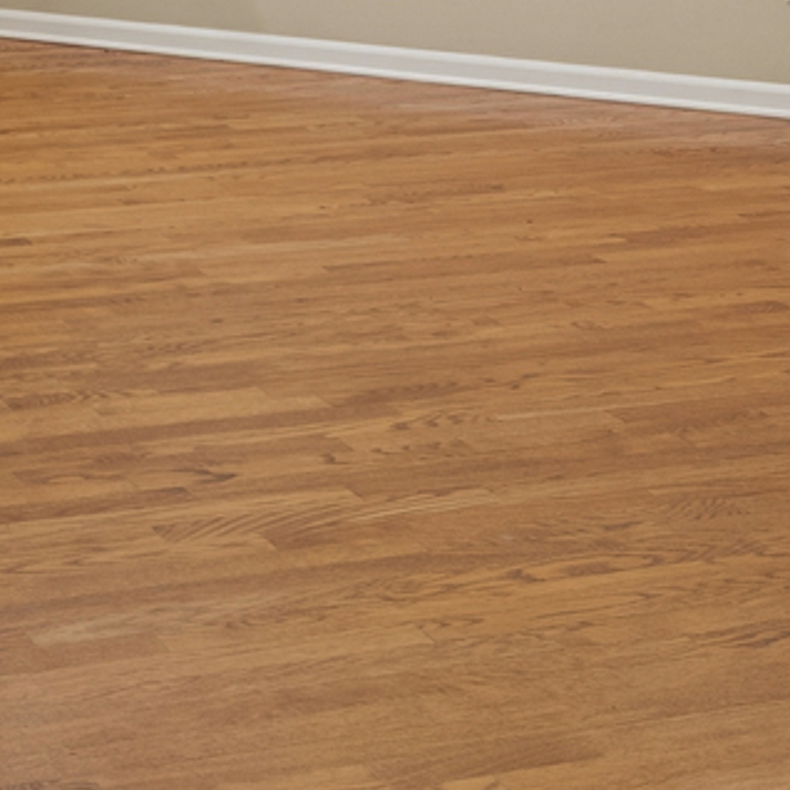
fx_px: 2014
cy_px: -286
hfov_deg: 19.9
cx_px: -303
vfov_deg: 20.0
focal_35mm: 78
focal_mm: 12
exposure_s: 1/6
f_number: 8
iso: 320
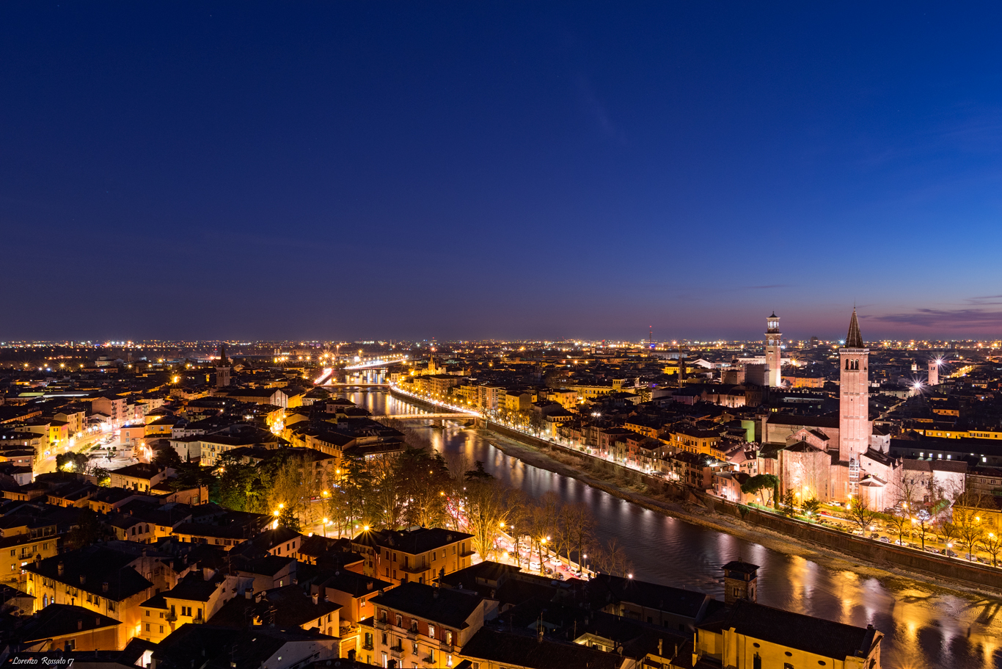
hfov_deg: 70.4
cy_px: 334
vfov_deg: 50.4
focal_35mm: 26
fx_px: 710
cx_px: 501
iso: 250
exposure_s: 15
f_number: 9
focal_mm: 17
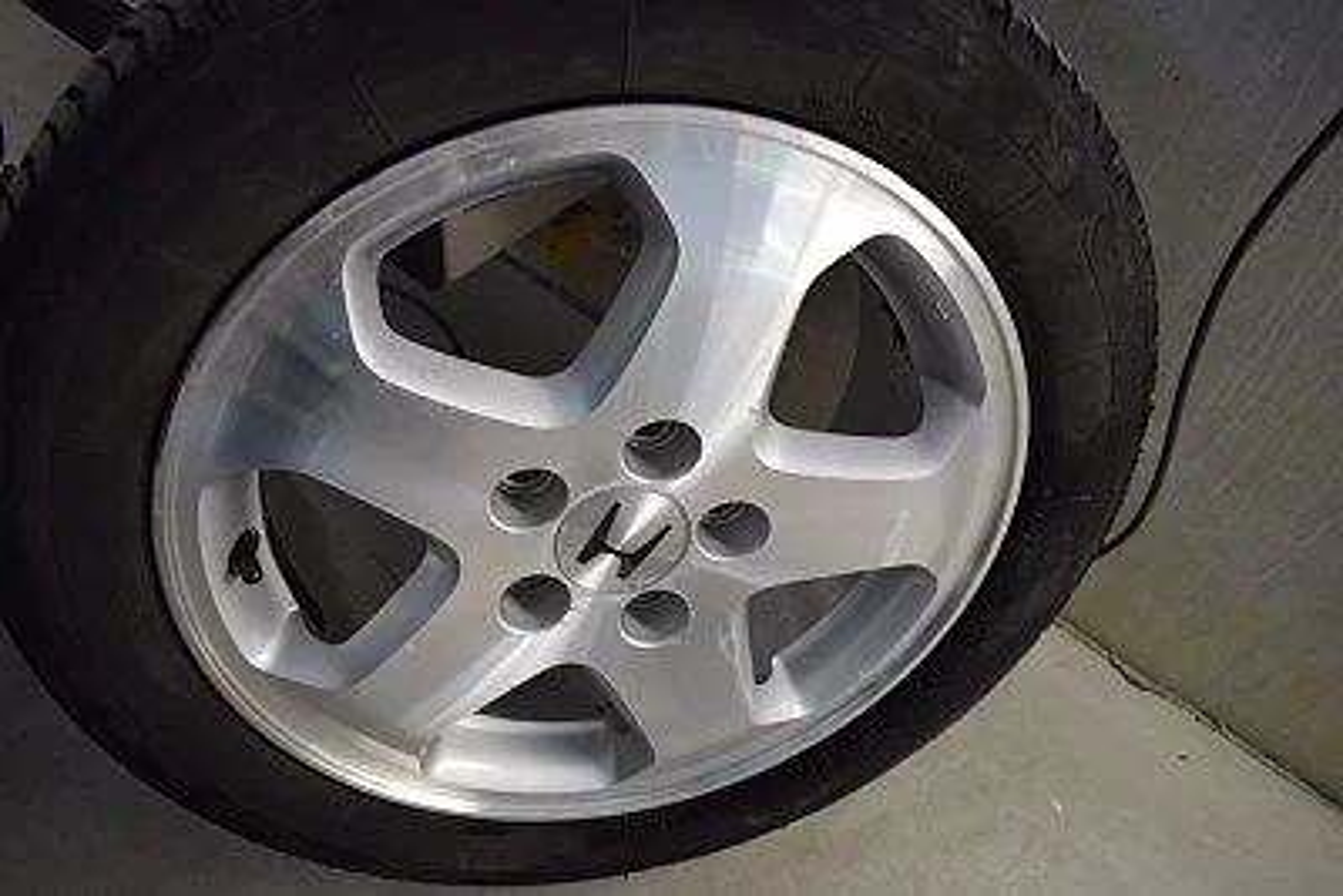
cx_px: 672
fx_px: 1008
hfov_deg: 67.4
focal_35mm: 27
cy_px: 448
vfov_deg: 48.0
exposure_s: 1/60
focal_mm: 18
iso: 400
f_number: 4
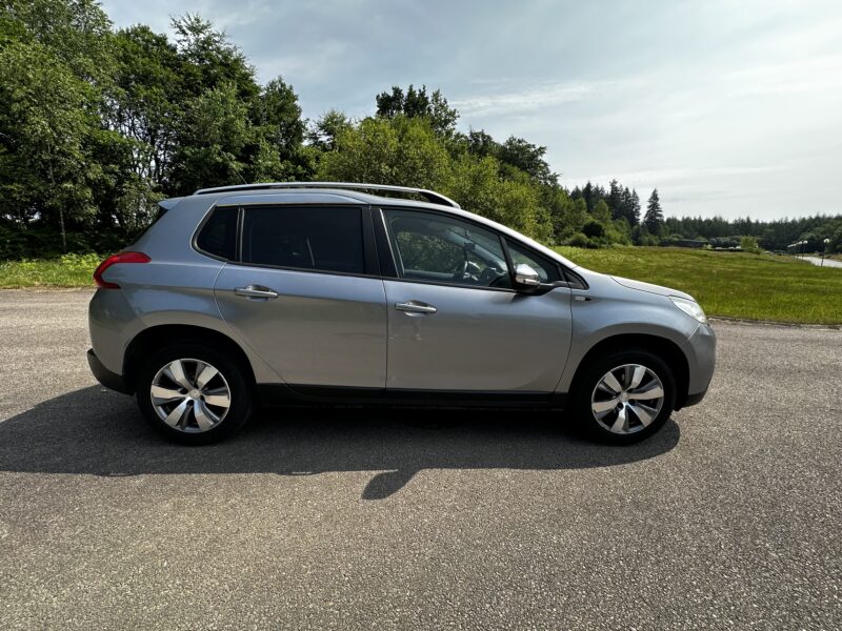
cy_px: 316
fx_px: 341
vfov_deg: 85.7
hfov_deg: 102.1
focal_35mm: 14
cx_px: 421
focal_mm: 2.22
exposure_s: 1/725
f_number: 2.2
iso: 50
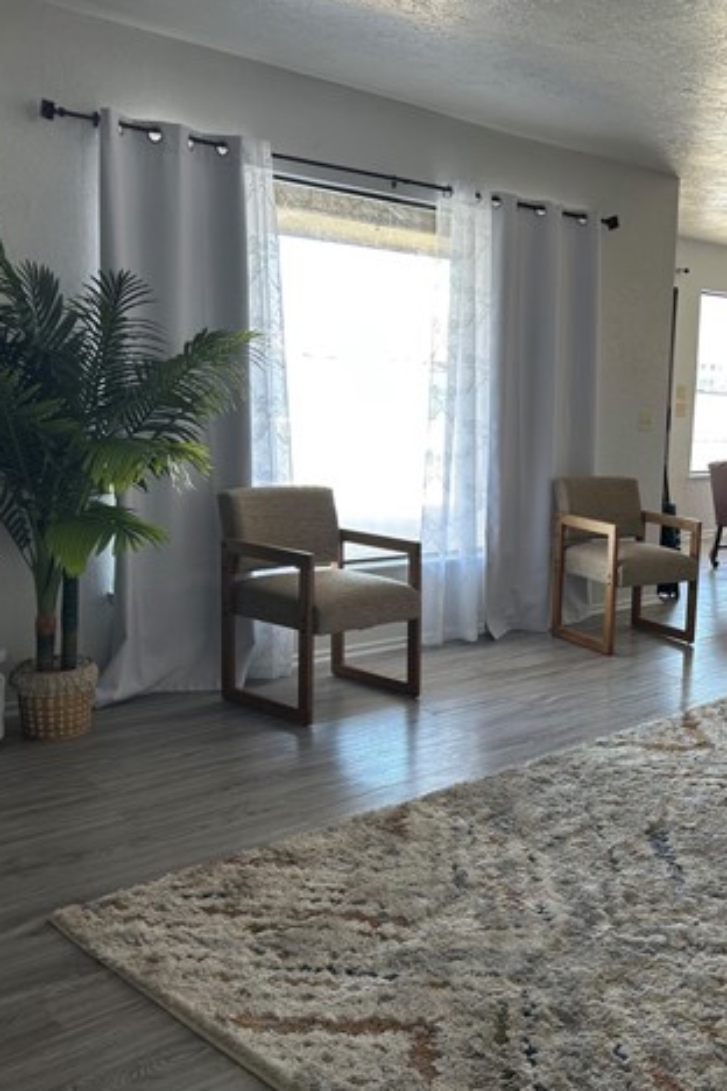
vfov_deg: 51.9
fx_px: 1121
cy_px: 548
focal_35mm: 37
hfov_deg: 33.7
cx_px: 676
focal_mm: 5.7
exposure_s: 1/121
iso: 50
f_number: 1.5
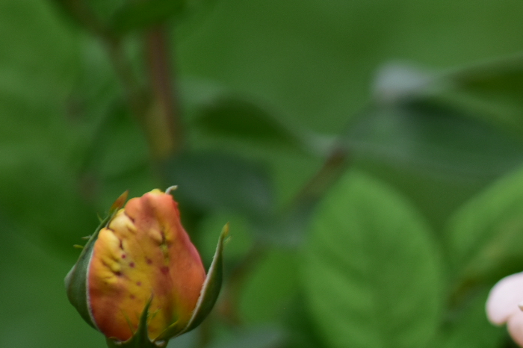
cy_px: 290
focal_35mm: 764
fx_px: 11093
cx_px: 522
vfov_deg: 1.8
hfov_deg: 2.7
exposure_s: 1/320
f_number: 6.3
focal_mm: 220
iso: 400
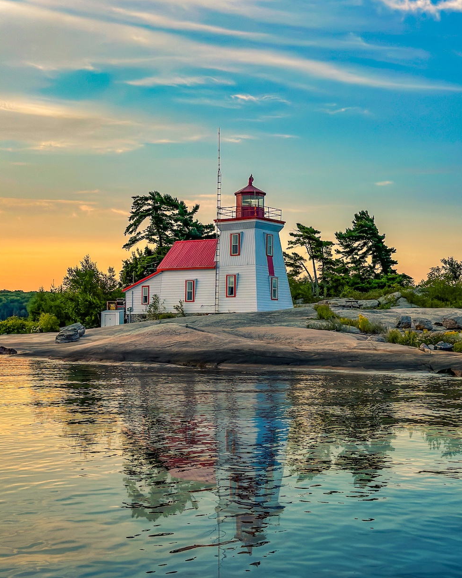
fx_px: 872
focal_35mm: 51
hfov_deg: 29.7
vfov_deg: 36.7
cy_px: 299
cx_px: 233
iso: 80
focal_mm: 6.86
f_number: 1.8
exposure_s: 1/1500
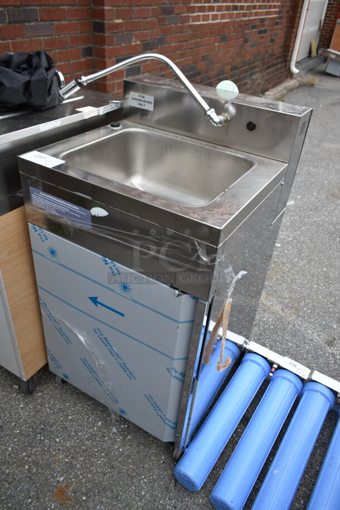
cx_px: 170
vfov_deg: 67.3
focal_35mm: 27
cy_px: 255
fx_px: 382
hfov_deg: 48.0
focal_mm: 18
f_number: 4.5
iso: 100
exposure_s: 1/80
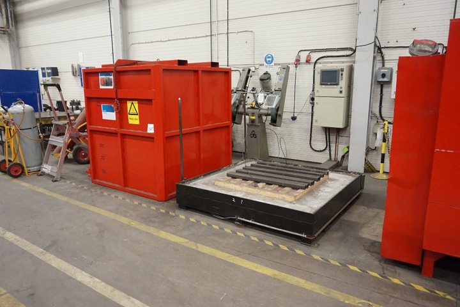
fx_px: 326
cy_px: 154
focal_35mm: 26
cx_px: 230
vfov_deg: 50.4
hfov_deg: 70.4
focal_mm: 17
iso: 3200
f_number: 3.5
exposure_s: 1/80
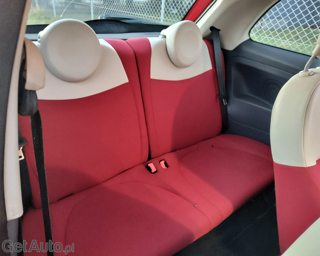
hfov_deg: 70.3
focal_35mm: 24
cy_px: 128
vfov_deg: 58.8
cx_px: 157
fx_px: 227
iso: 1694
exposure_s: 1/25
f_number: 1.8
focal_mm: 5.56
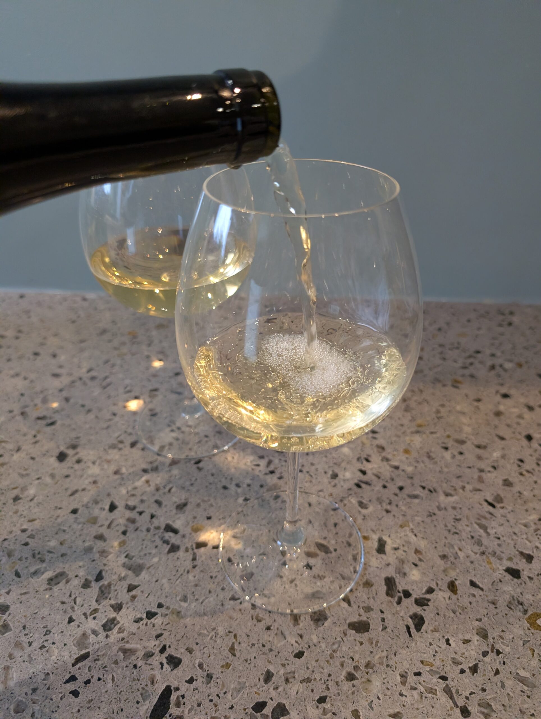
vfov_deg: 71.5
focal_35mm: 24
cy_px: 360
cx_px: 270
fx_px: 499
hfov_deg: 56.9
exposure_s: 1/403
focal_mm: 6.9
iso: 1341
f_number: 1.68
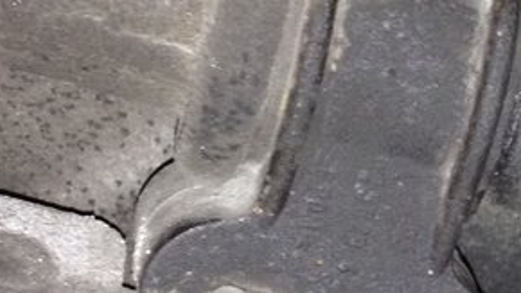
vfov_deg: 7.6
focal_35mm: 158
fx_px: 2182
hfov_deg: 13.1
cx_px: 683
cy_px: 349
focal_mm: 4.28
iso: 100
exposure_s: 1/16
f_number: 2.4
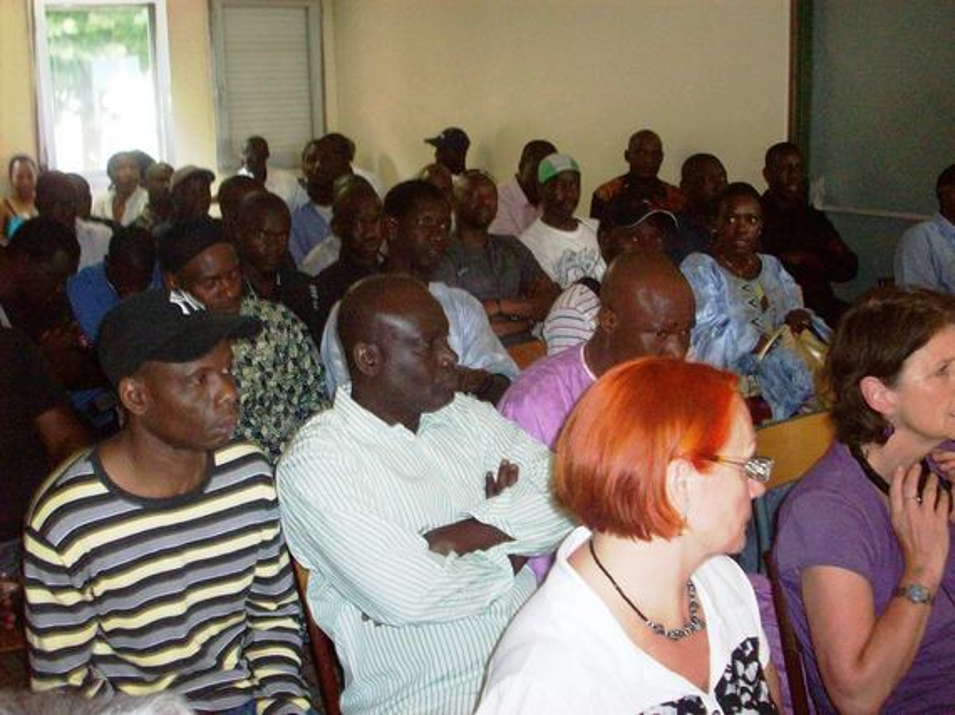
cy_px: 358
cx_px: 478
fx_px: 1020
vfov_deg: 38.6
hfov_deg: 50.2
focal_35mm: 37
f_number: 2.8
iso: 200
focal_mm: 6.2
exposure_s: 1/64
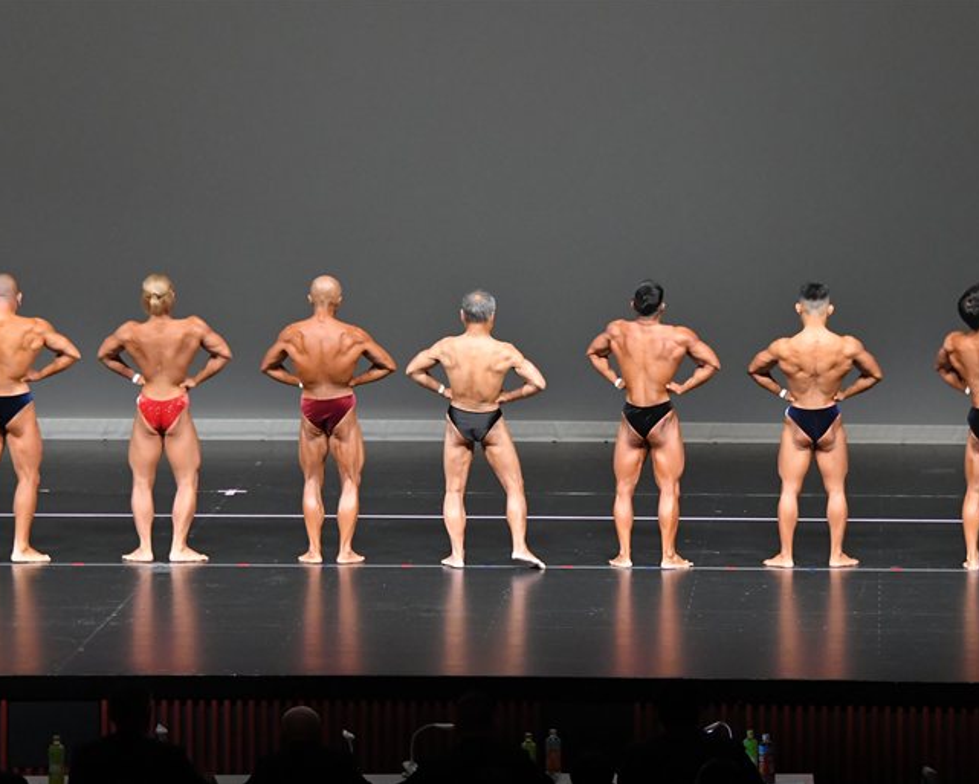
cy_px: 391
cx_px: 554
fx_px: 5158
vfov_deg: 8.7
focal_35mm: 178
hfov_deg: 10.8
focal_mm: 105
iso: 5000
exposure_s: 1/400
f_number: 5.6
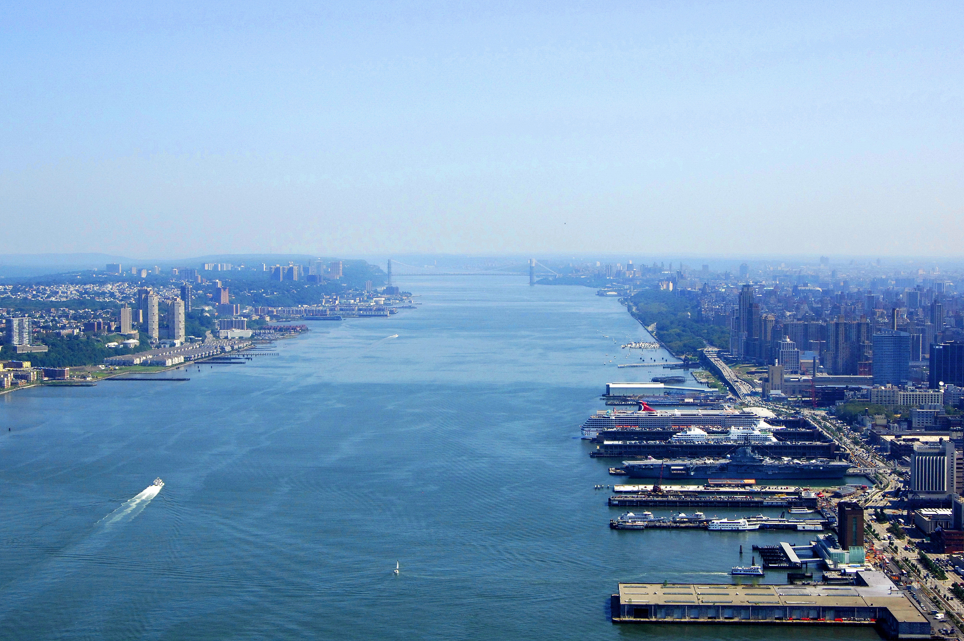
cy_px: 327
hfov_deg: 31.5
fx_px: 1712
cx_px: 472
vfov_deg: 21.2
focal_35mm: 64
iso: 400
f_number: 9
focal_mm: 40
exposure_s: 1/1000
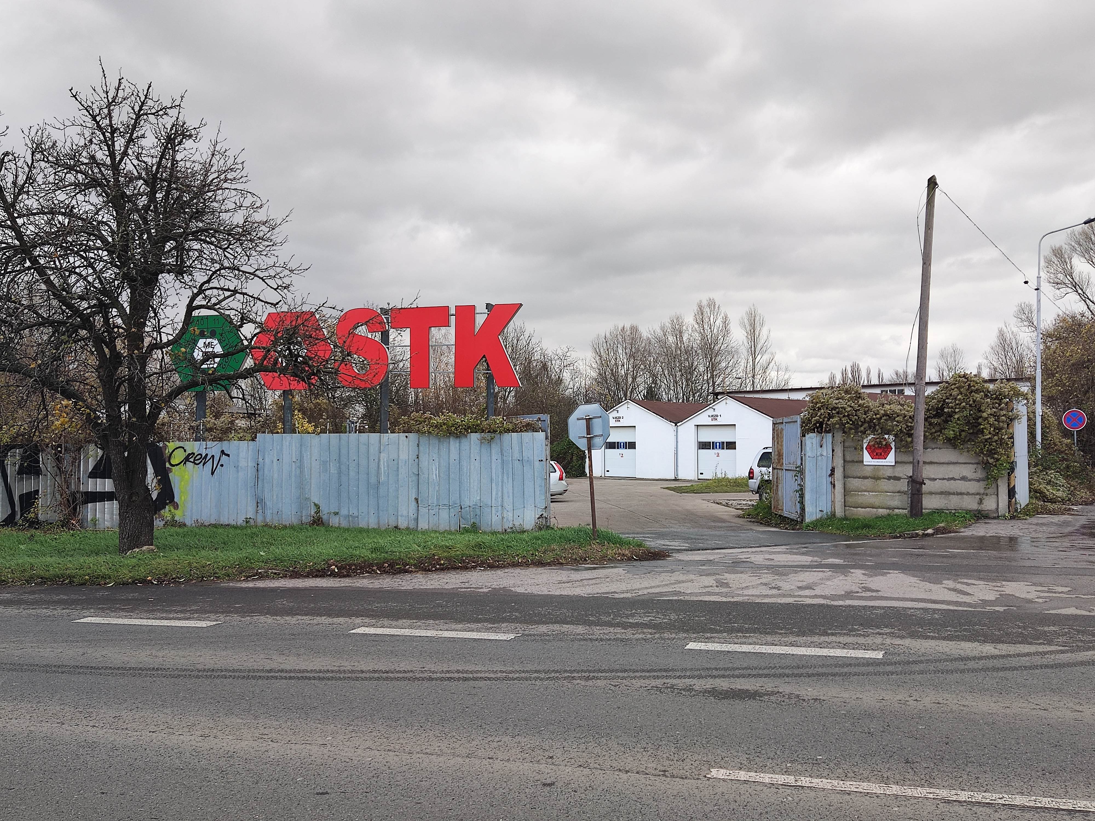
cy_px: 410
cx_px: 548
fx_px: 981
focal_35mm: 31
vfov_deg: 45.4
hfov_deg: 58.4
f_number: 1.79
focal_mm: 4.71
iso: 50
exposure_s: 1/151
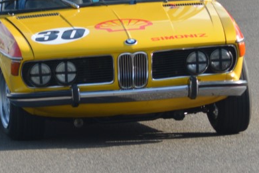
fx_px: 4065
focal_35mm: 565
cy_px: 34
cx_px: 98
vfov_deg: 2.4
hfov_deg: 3.6
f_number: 9
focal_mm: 210
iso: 400
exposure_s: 1/500
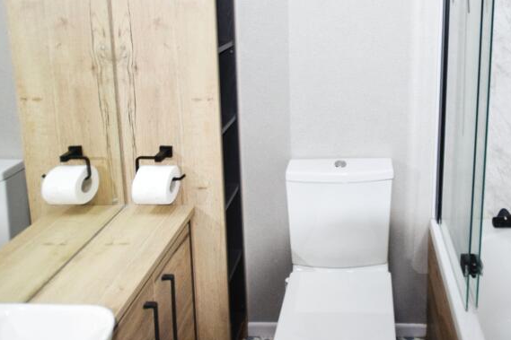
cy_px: 127
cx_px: 371
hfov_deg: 64.2
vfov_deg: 47.5
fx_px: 383
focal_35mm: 27
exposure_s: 1/100
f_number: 5
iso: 800
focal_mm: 10
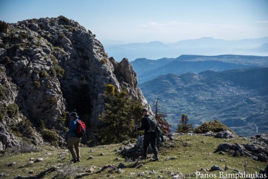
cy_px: 90
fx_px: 462
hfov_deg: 32.4
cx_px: 134
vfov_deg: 21.9
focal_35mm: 62
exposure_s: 1/1000
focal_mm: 62
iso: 100
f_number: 4
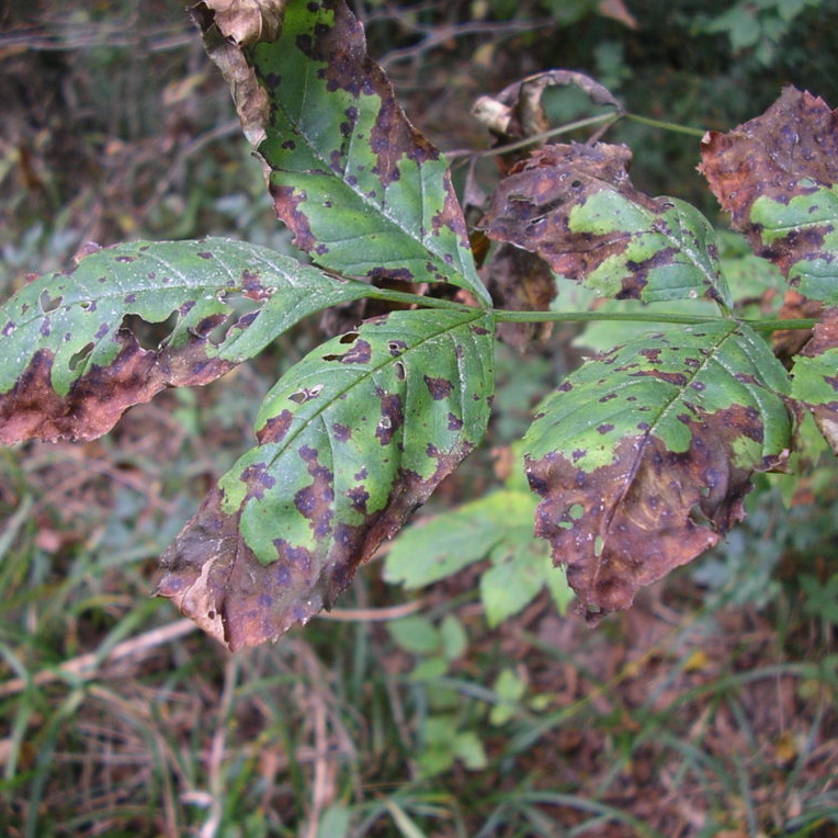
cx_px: 372
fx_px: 1232
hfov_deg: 37.5
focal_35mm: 45
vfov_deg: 37.6
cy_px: 418
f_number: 2.9
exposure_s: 1/30
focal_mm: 5.8
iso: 64
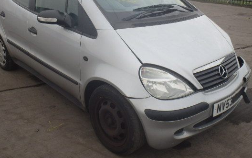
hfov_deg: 54.0
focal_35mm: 36
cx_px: 127
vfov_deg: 35.1
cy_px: 59
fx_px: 247
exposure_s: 1/100
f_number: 3.9
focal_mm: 5
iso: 125
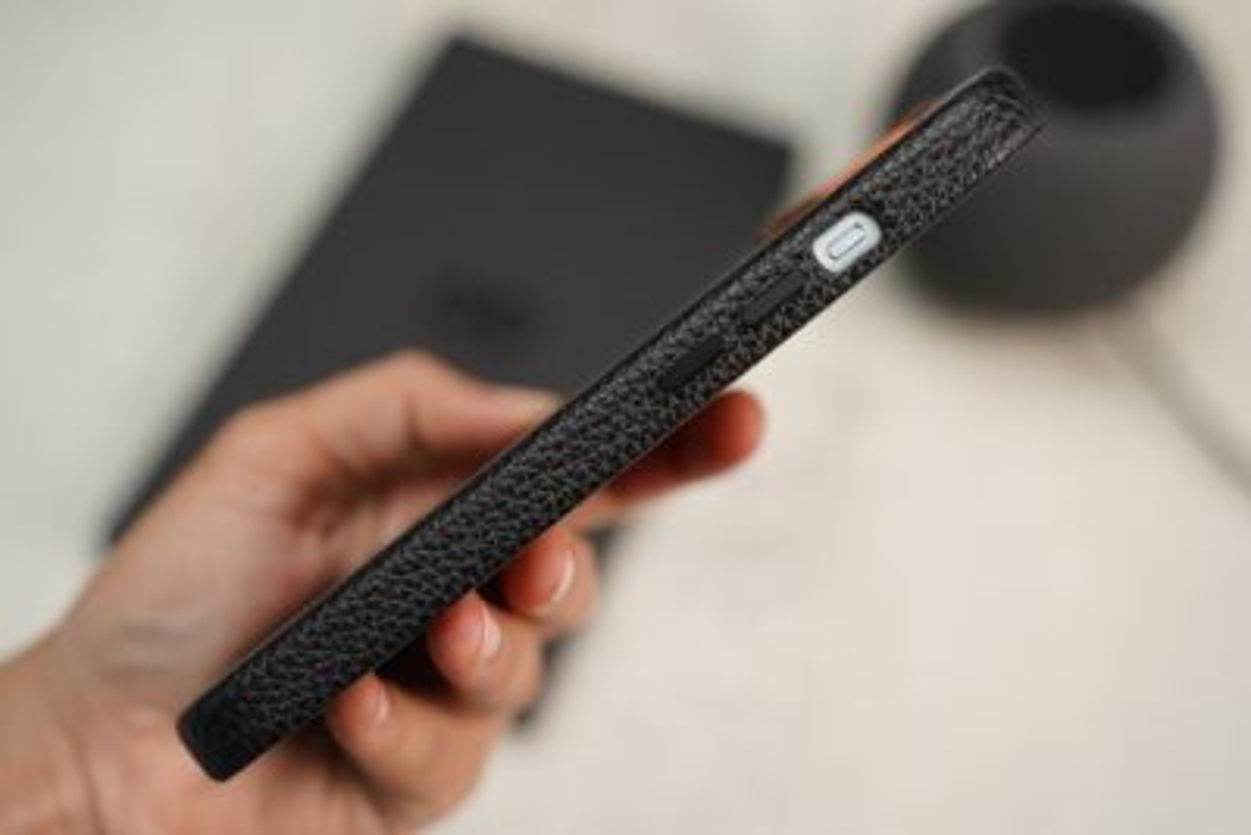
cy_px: 418
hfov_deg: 35.6
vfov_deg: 24.2
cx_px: 626
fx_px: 1947
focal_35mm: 56
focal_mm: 56
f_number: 4
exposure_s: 1/60
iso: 1000
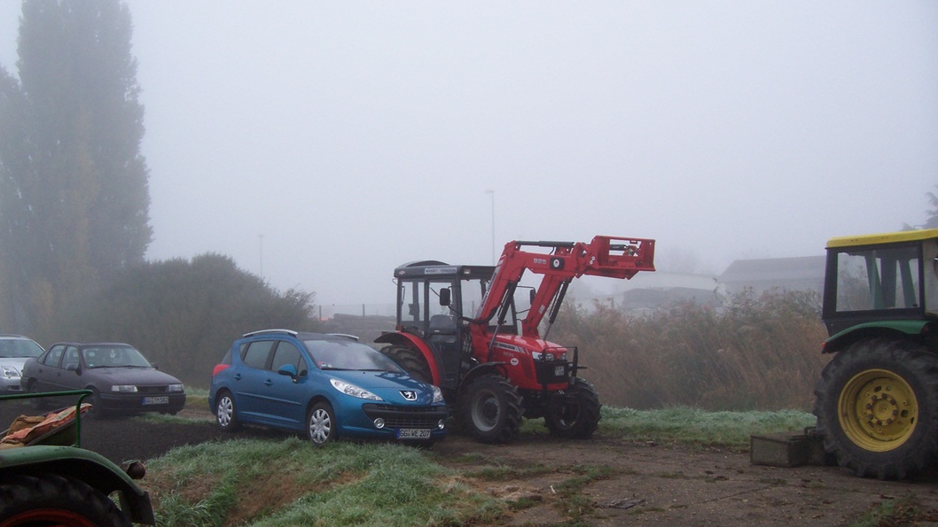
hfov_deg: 48.2
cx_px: 407
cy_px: 352
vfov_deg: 28.2
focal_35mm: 42
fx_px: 1045
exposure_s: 1/122
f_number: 2.7
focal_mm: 5.6
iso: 80
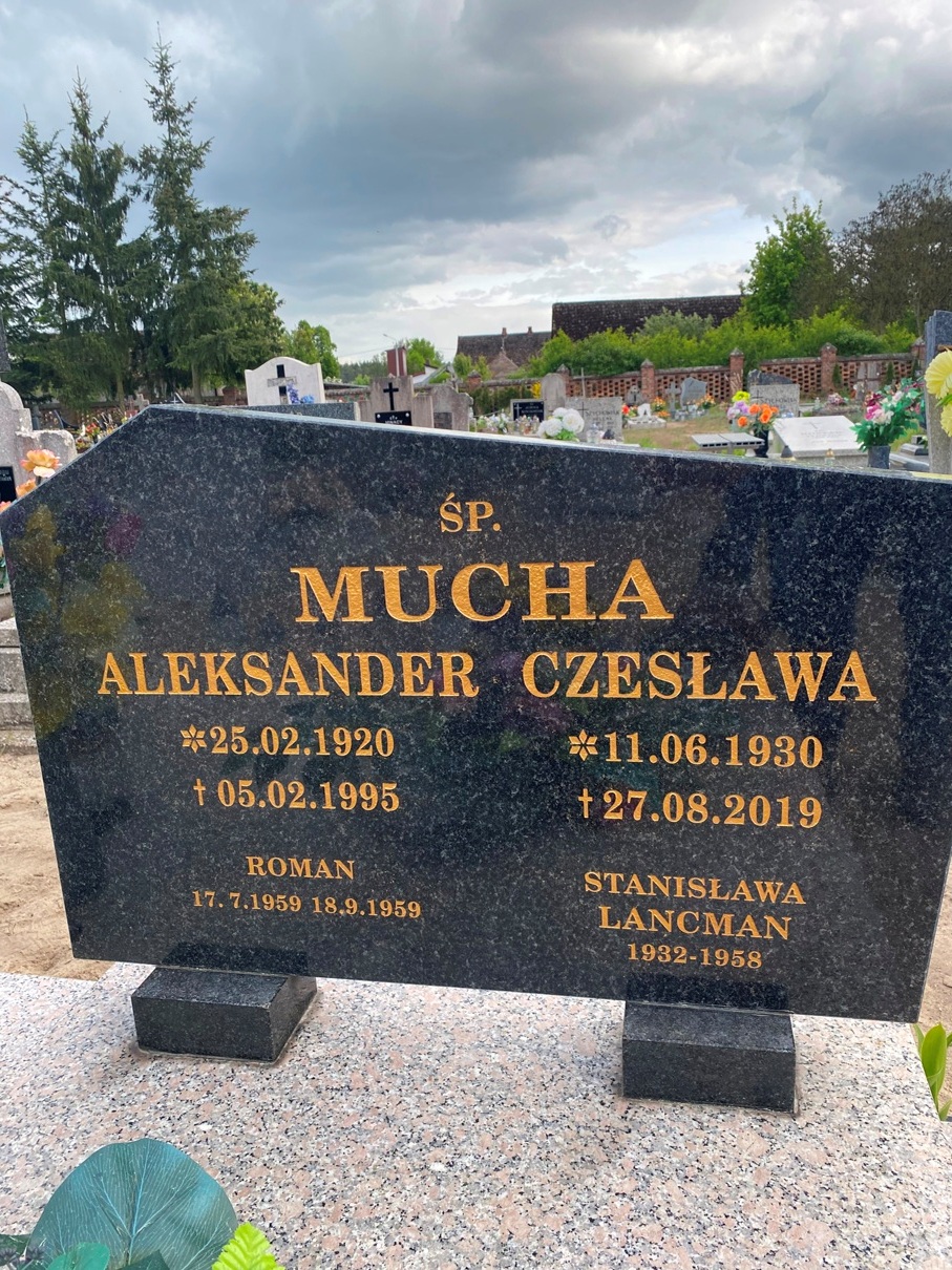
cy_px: 635
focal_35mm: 26
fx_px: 954
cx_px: 476
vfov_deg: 67.3
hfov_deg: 53.0
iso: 32
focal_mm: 4.25
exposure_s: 1/616
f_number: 1.8
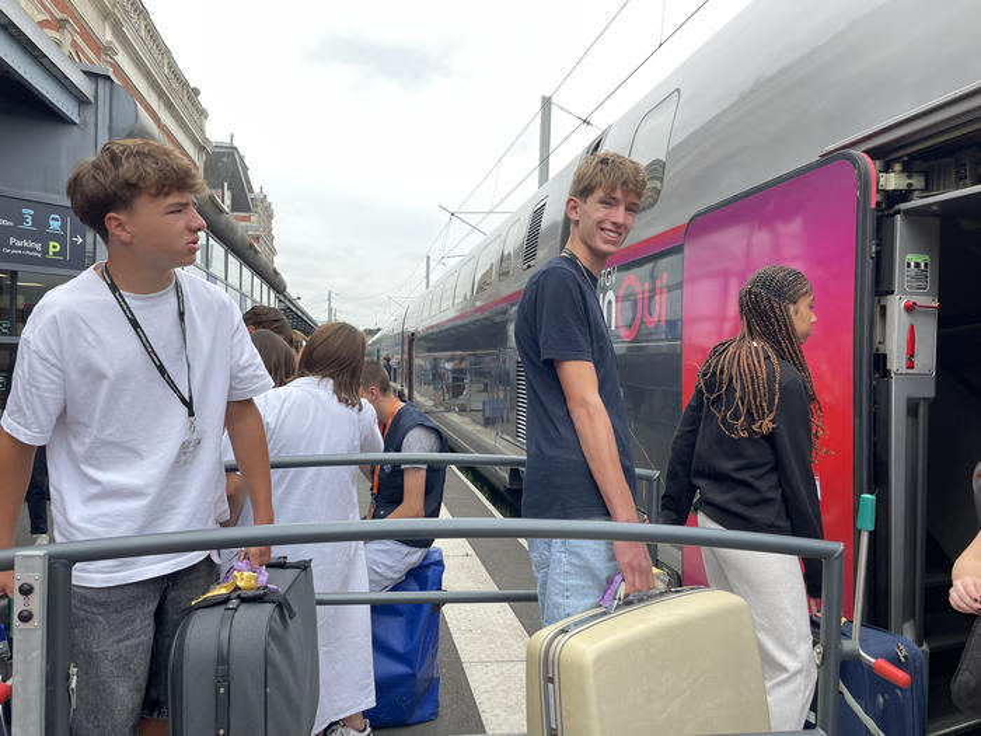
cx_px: 490
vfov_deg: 53.1
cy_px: 368
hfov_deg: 67.3
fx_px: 737
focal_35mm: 26
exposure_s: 1/186
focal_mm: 4.2
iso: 32
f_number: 1.6
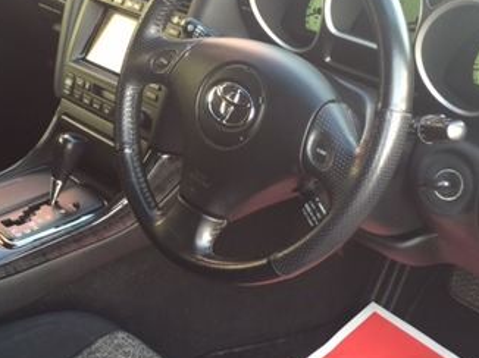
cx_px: 156
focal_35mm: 57
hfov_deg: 33.5
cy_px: 191
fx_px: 788
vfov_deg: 25.6
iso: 40
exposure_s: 1/60
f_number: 2.2
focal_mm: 4.15
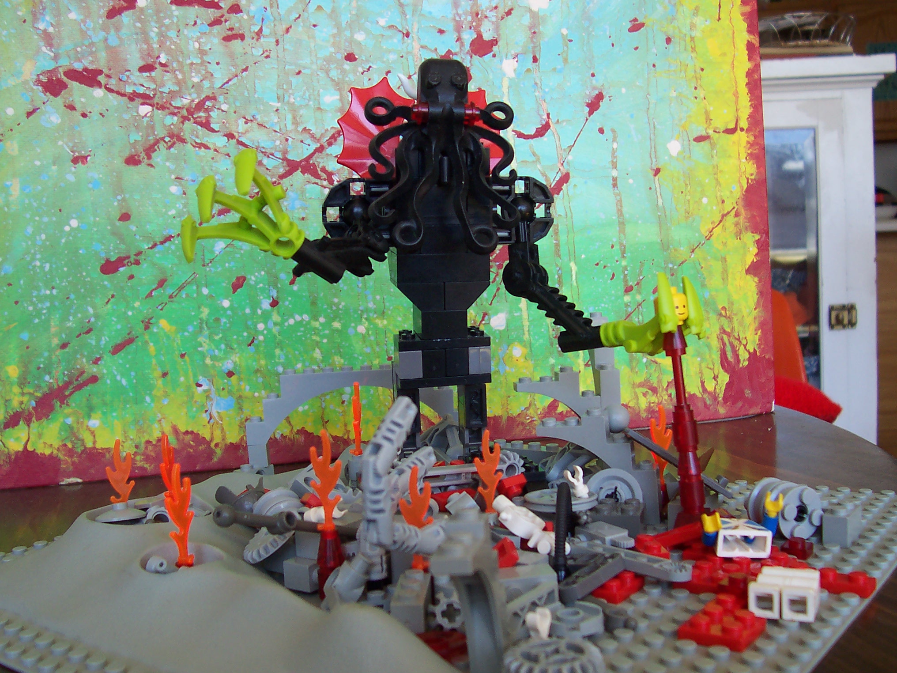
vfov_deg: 38.7
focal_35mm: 37
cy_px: 336
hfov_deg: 50.1
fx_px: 959
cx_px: 448
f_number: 2.8
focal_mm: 5.6
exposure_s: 1/60
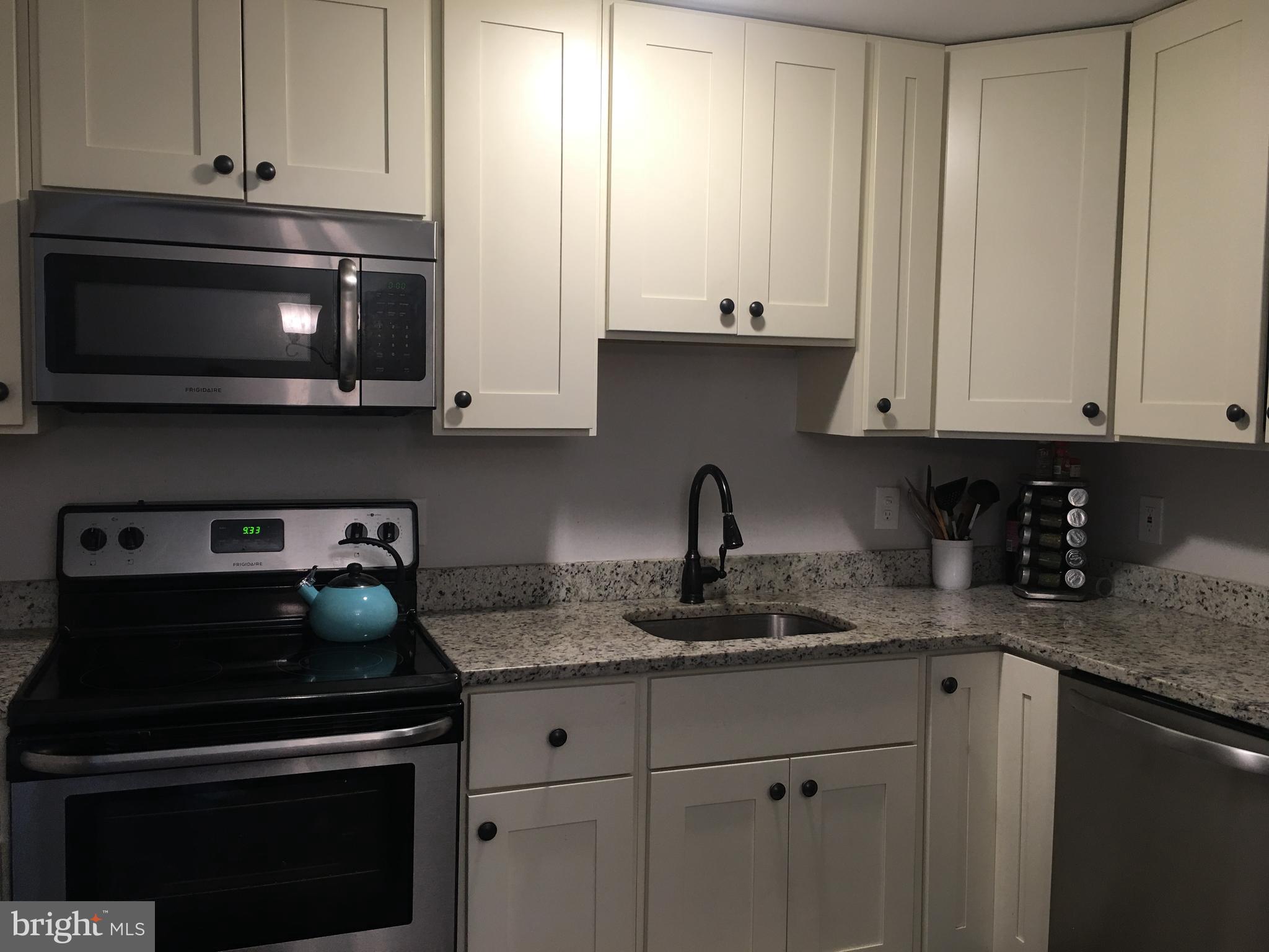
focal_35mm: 29
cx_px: 634
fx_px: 1063
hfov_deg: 61.7
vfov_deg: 48.2
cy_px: 476
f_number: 2.2
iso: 32
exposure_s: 1/15
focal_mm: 4.15
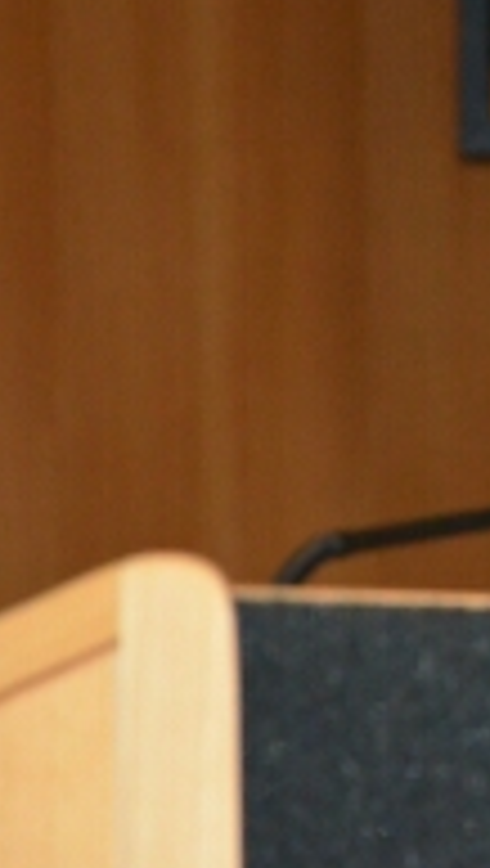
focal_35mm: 426
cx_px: 958
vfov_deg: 5.1
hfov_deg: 2.8
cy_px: 187
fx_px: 9818
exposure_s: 1/60
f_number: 5.6
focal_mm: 105
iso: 3200
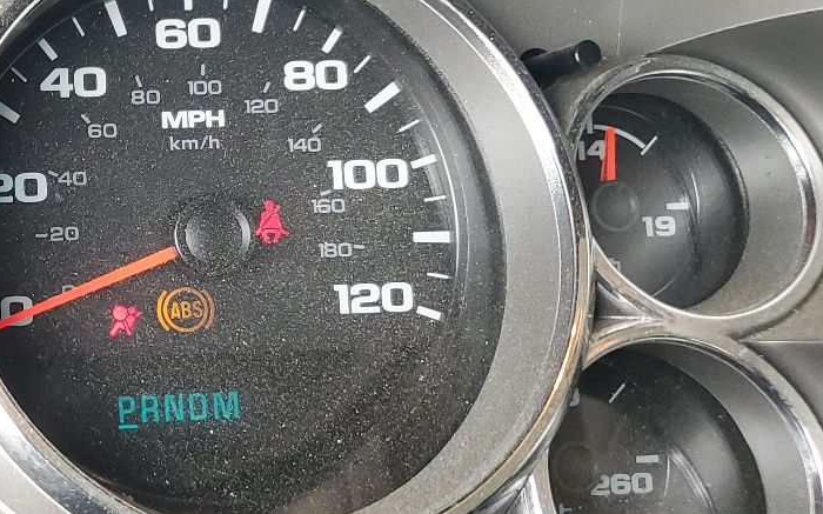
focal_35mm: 63
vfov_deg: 20.6
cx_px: -107
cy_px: 253
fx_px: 1413
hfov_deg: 29.0
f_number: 1.5
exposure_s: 1/120
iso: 75
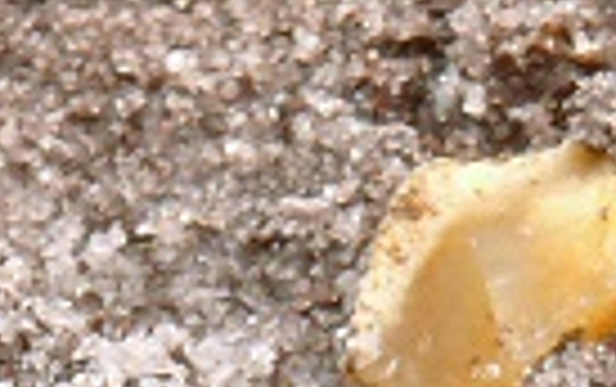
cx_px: 823
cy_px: 1109
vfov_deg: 2.3
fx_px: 9531
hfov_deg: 3.7
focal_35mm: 567
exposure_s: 1/3.2
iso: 100
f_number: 11
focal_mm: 22.2
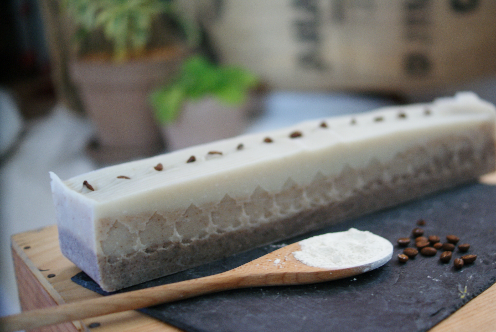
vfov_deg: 25.8
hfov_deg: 37.8
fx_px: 724
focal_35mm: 52
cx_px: 248
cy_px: 166
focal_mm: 35
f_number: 2
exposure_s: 1/8
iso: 400
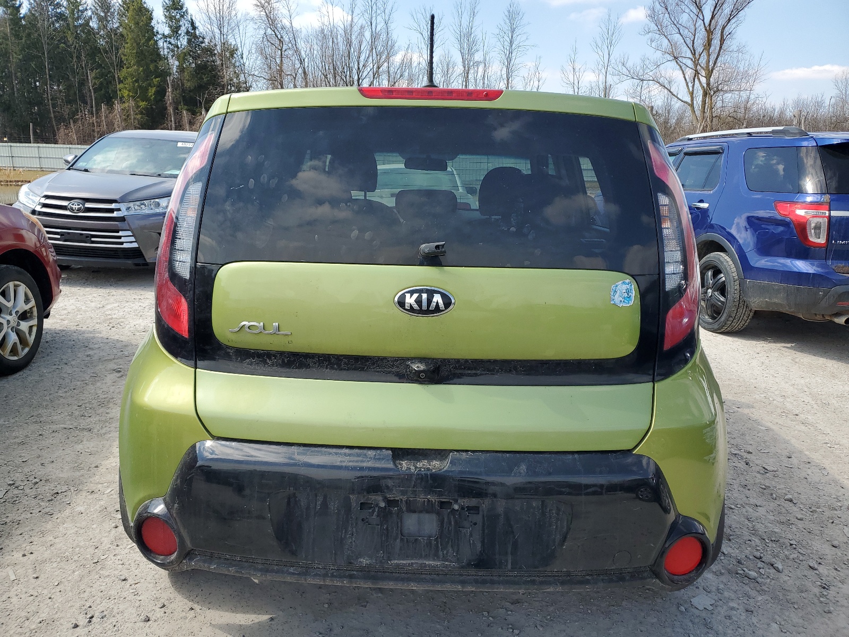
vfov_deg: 53.1
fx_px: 638
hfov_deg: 67.3
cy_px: 318
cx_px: 424
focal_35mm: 26
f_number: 1.5
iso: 50
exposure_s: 1/2000
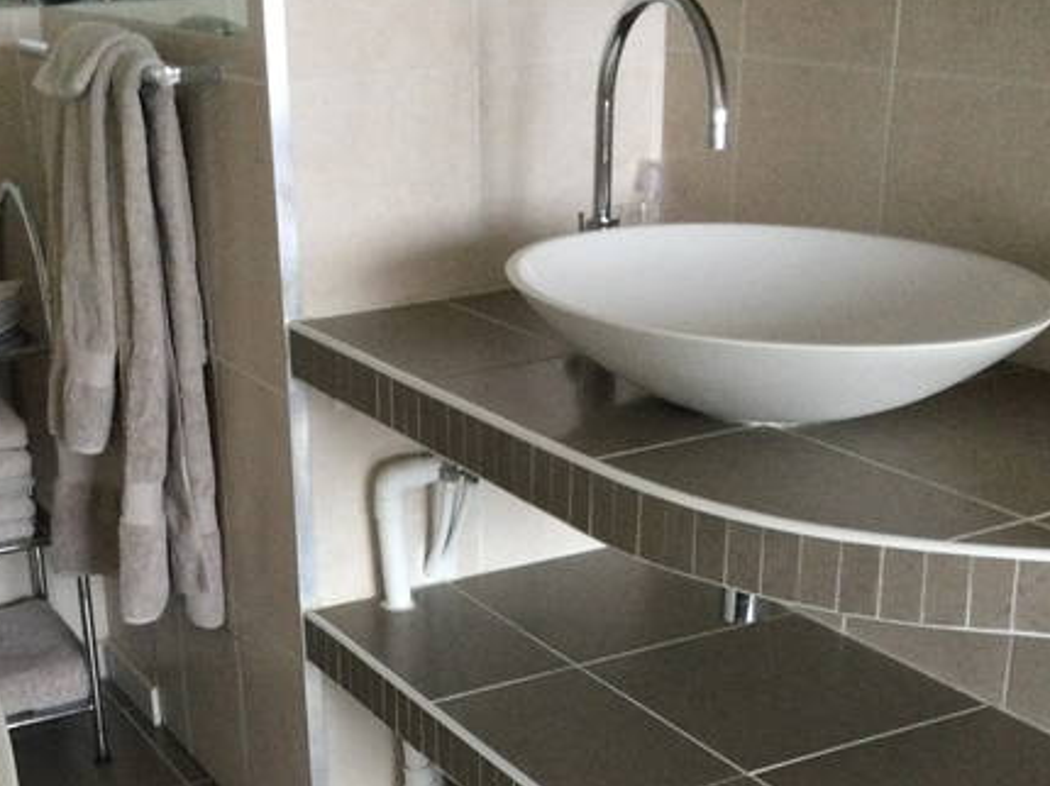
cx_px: 378
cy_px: 691
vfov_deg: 25.0
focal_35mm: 57
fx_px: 1728
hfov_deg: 33.6
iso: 200
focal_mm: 3.3
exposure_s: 1/33
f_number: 2.4
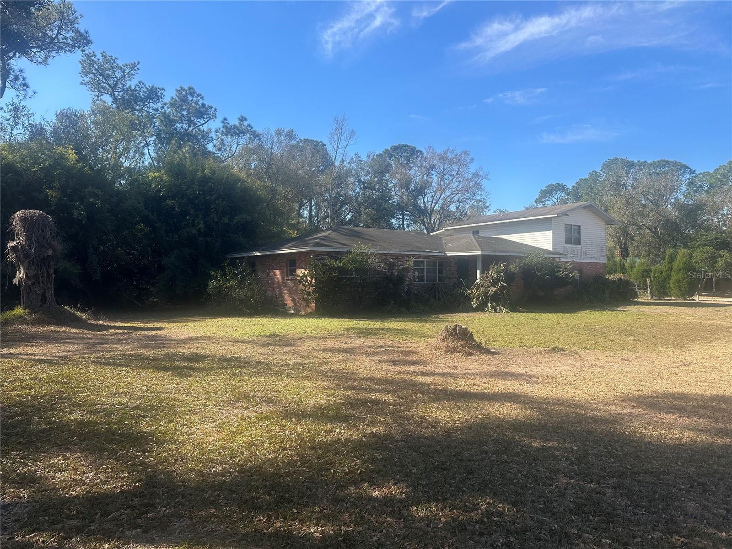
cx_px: 366
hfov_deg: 71.6
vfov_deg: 56.8
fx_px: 508
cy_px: 274
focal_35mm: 24
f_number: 1.78
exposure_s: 1/2469
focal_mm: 6.86
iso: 80
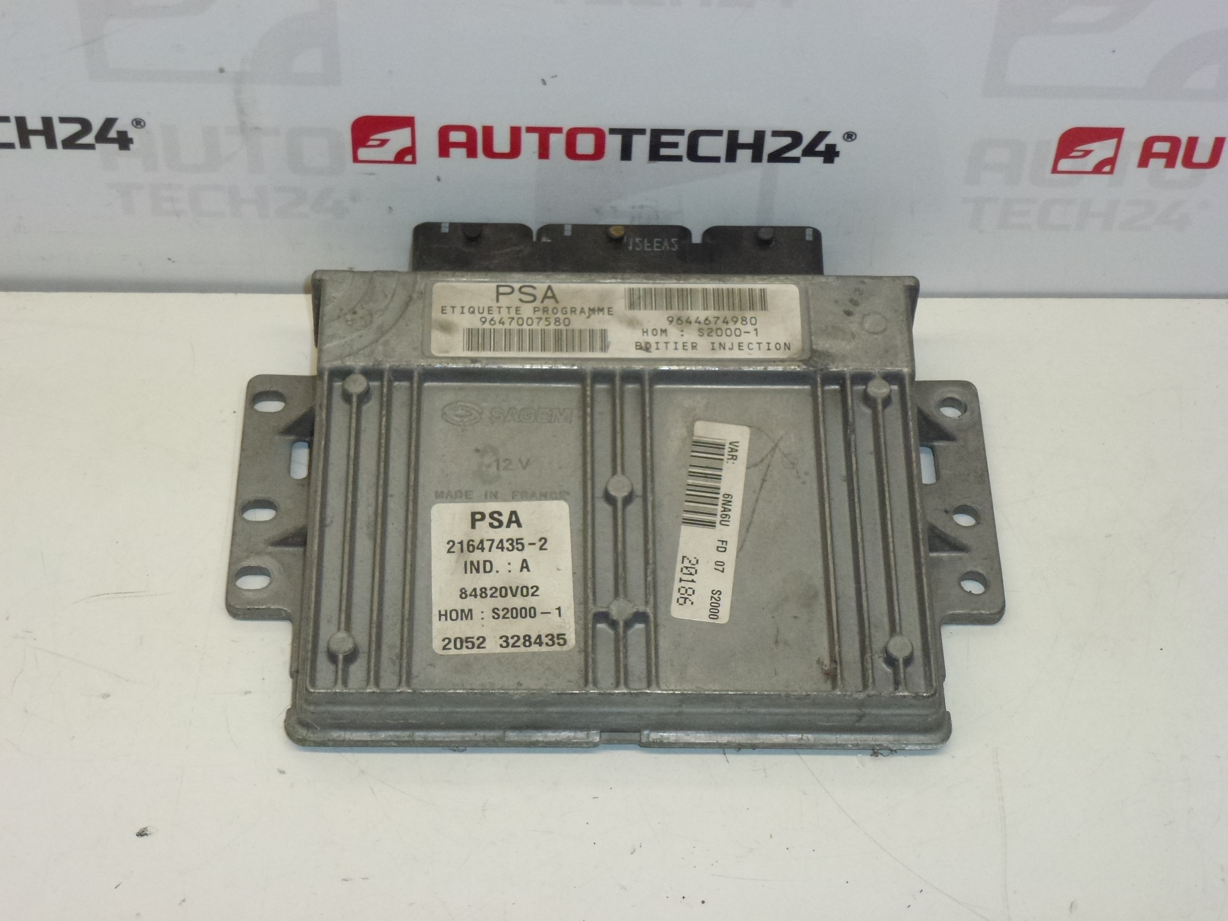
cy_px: 460
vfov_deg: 22.6
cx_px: 614
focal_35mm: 65
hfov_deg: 29.8
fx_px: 2306
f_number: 4.6
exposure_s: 1/200
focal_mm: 11.7
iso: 400
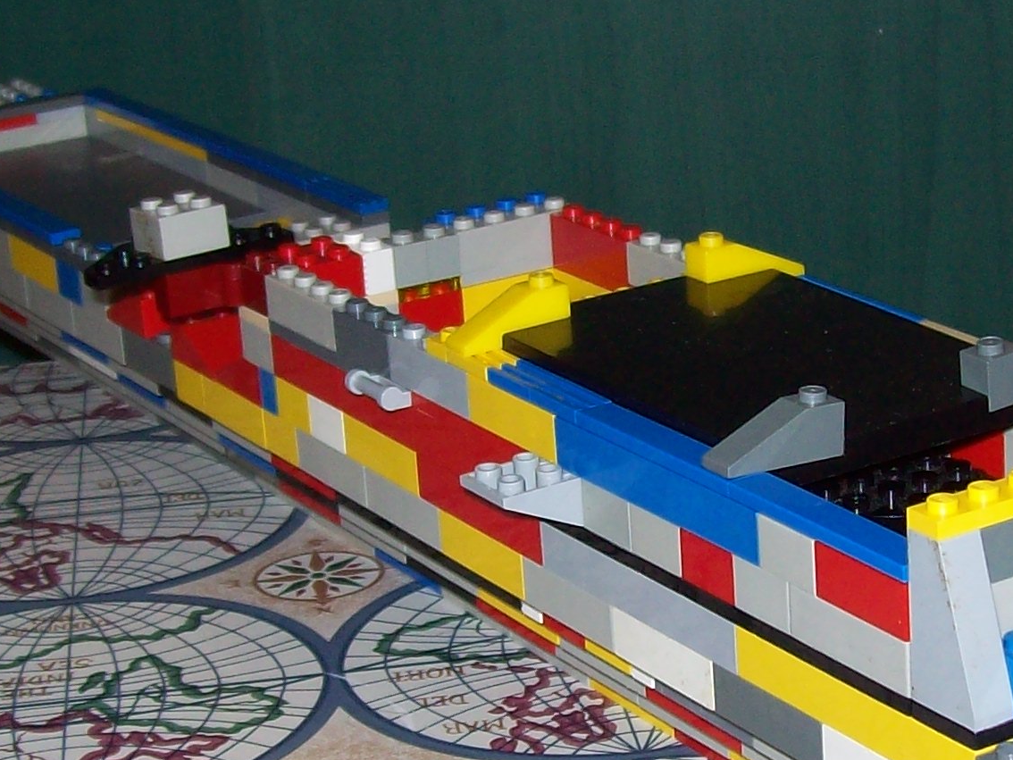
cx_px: 638
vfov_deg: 15.2
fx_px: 2839
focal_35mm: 97
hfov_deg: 20.2
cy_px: 450
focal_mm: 6
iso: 80
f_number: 2.7
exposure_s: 1/64
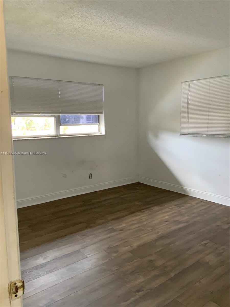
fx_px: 257
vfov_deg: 61.7
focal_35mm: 29
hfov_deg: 48.2
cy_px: 154
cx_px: 115
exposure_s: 1/60
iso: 200
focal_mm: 3
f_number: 1.8
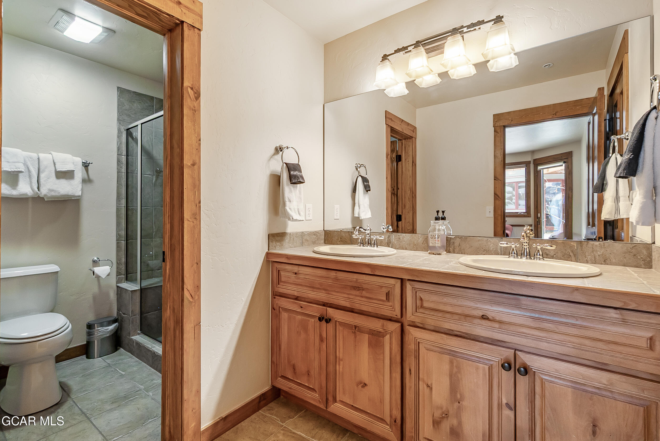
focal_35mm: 15
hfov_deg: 100.4
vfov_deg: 77.4
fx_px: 275
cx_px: 330
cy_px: 220
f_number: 10
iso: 100
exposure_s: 2
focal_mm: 10
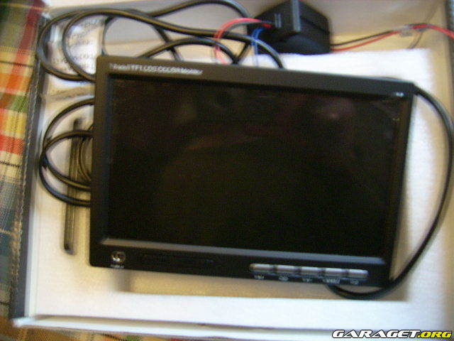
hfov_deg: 52.6
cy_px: 170
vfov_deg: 40.7
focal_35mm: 35
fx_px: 459
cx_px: 227
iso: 100
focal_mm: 5.95
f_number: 2.8
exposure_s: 1
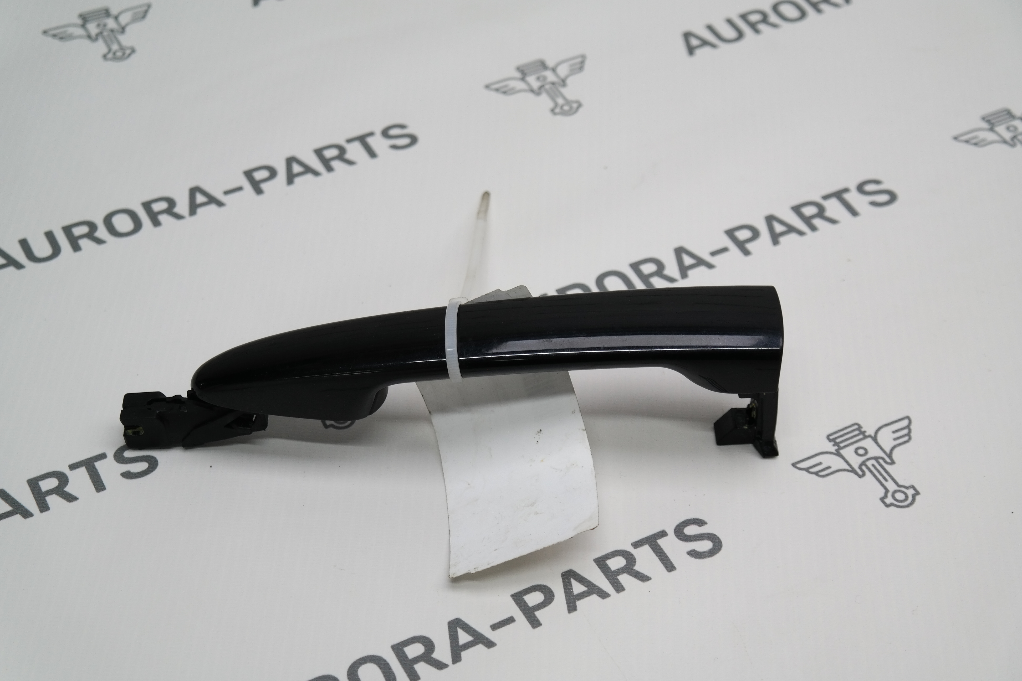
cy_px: 340
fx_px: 1817
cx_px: 511
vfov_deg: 21.2
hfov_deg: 31.4
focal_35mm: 64
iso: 200
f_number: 5
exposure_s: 1/60
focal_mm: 42
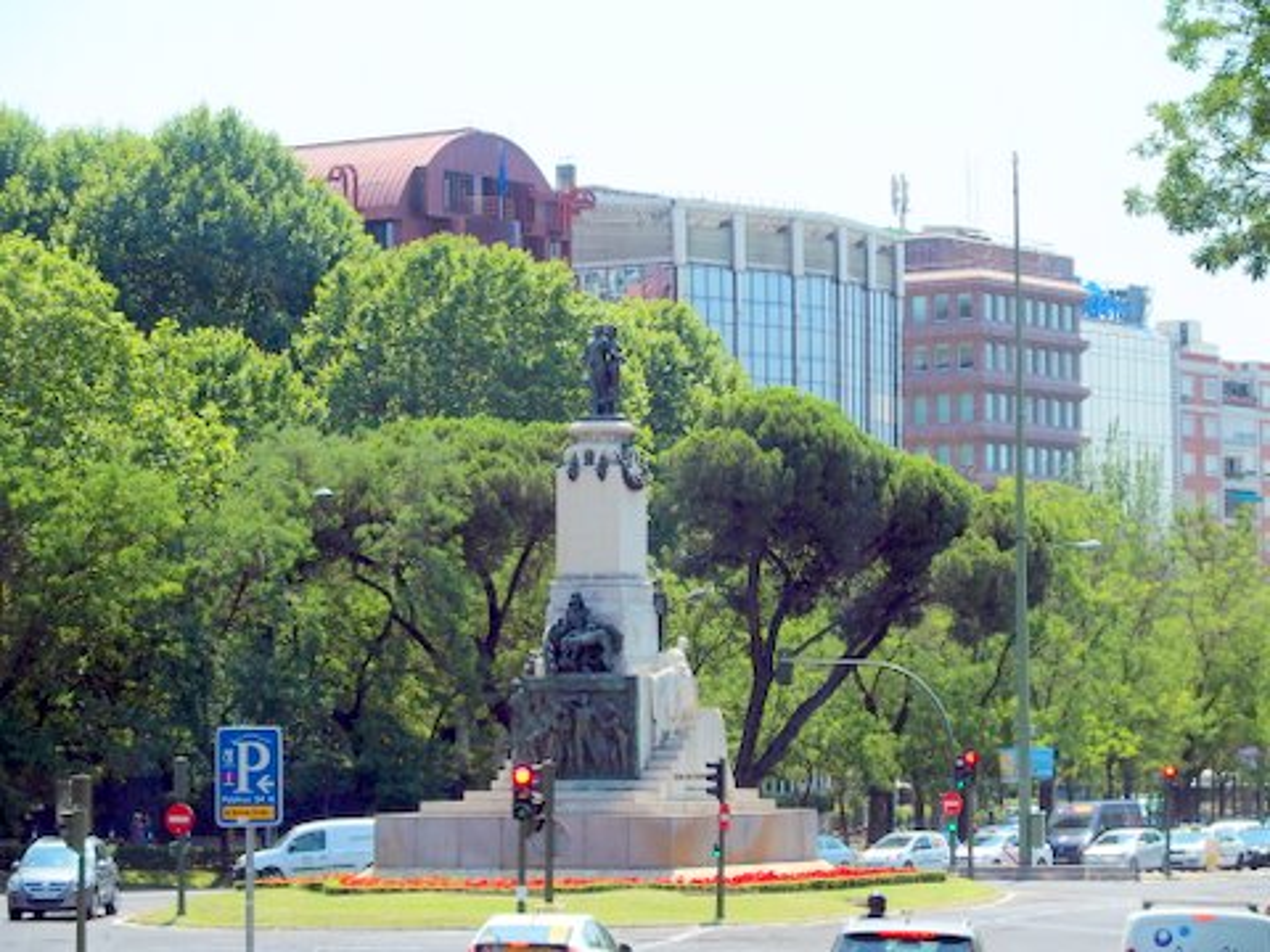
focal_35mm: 124
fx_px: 4549
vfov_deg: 12.0
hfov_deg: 15.9
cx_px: 635
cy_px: 476
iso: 100
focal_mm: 26.2
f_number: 3.5
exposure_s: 1/640
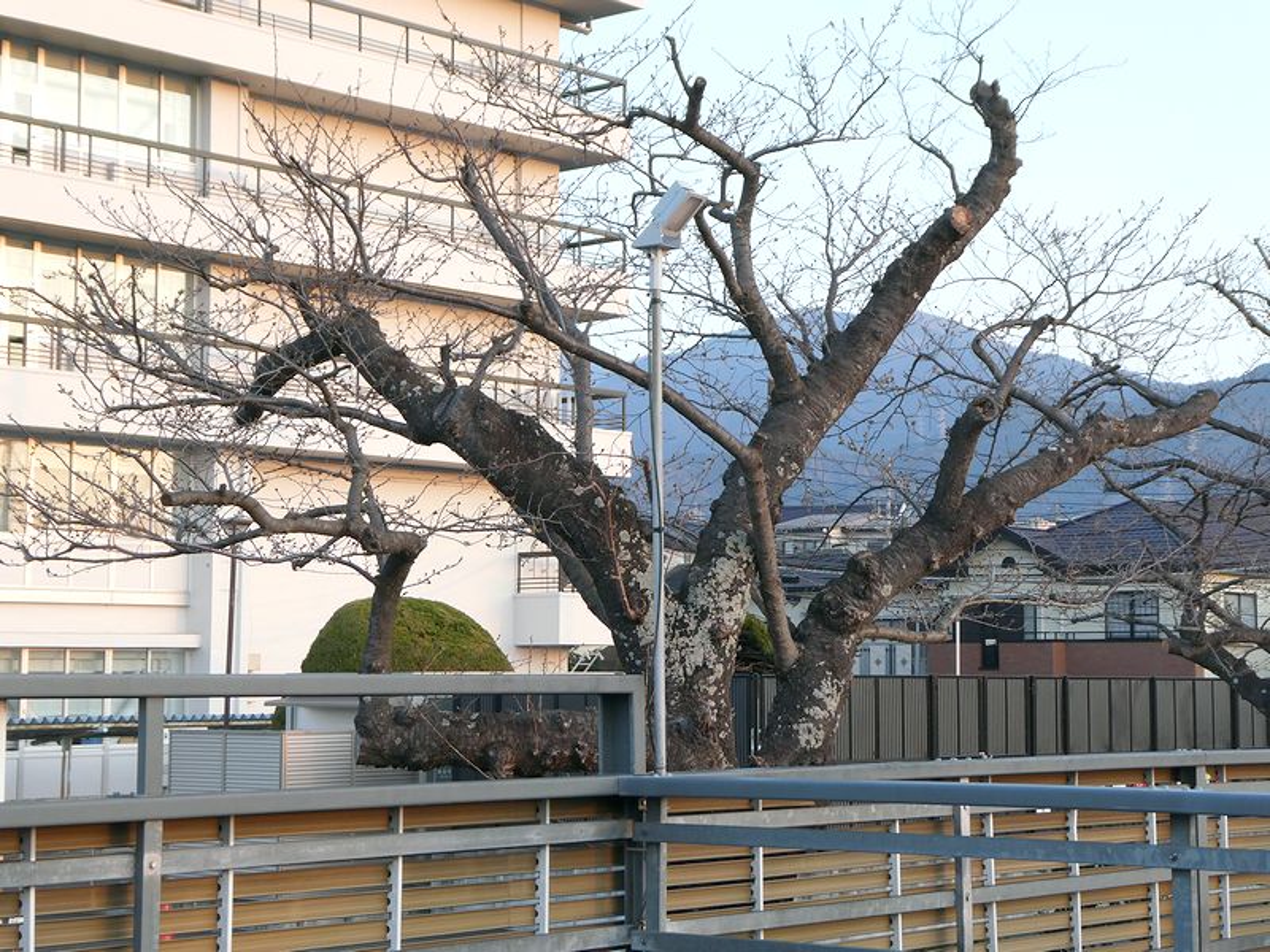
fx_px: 2385
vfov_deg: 22.6
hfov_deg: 29.8
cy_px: 476
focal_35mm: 65
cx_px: 635
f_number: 4.4
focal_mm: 11.7
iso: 160
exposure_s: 1/80
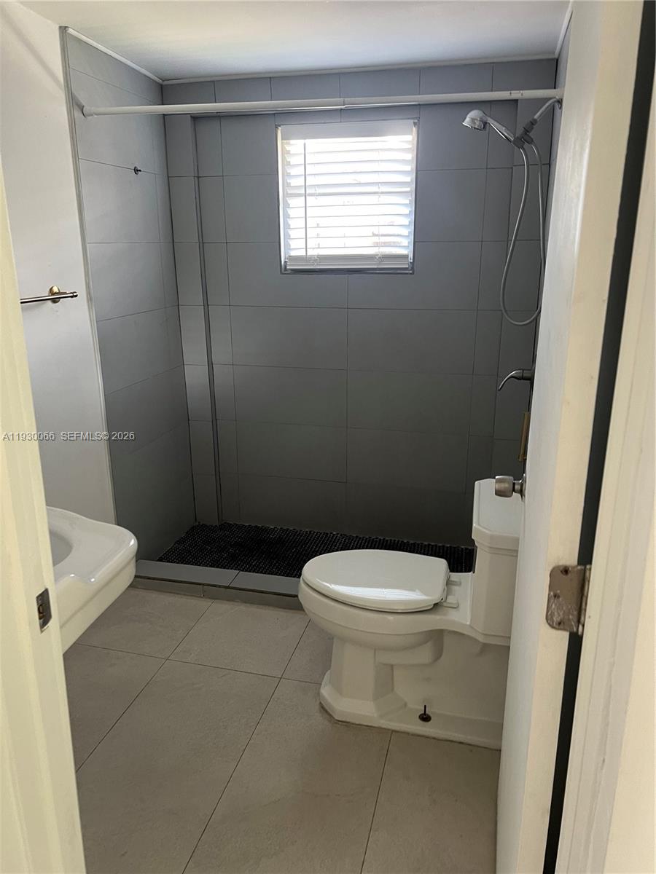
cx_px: 328
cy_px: 437
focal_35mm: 26
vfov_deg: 67.3
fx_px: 657
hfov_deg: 53.1
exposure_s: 1/60
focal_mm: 5.7
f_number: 1.5
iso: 160
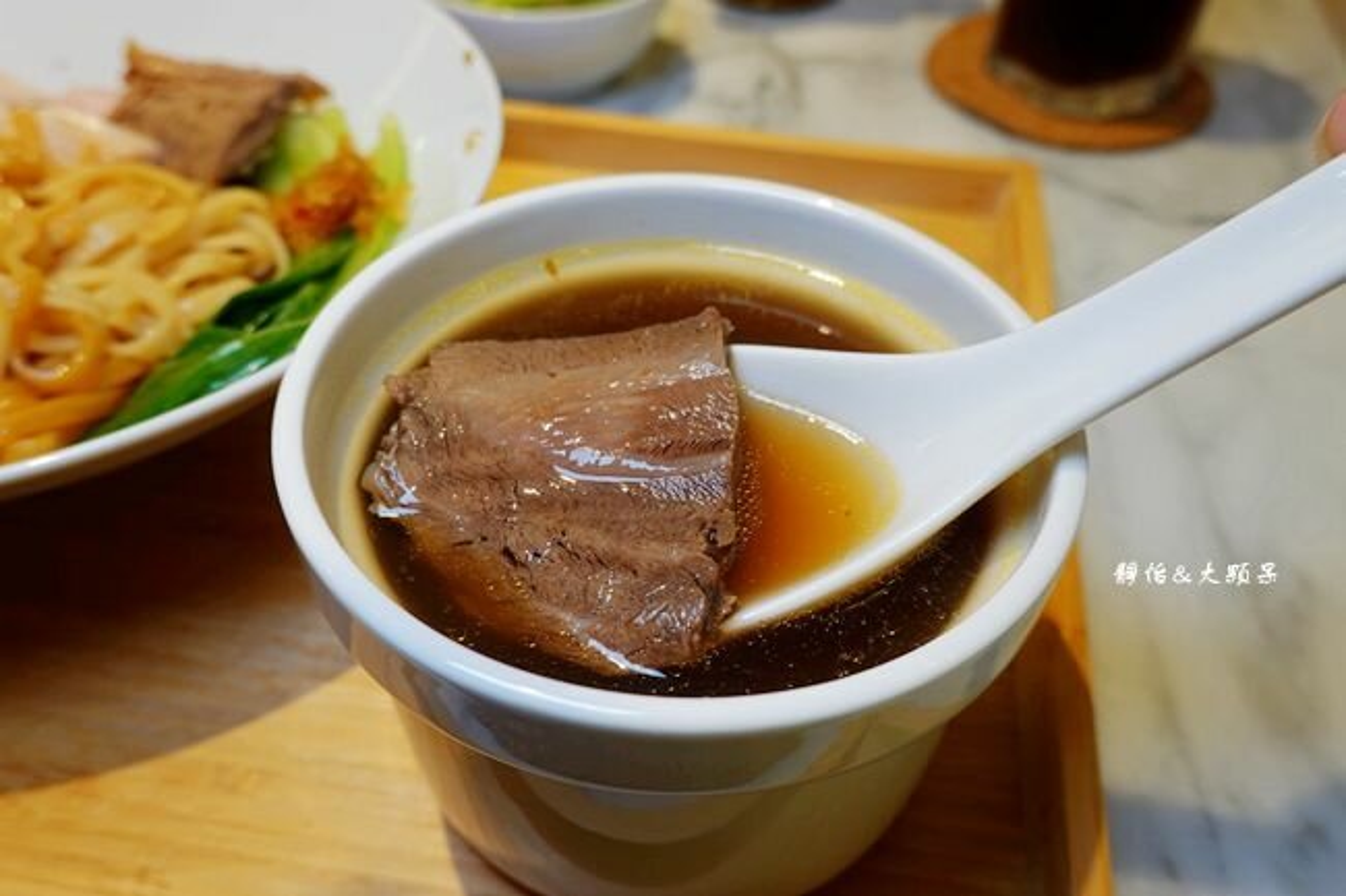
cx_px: 673
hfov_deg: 63.7
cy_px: 448
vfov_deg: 44.9
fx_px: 1084
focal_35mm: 29
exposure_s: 1/30
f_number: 3.2
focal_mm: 10.83
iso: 125
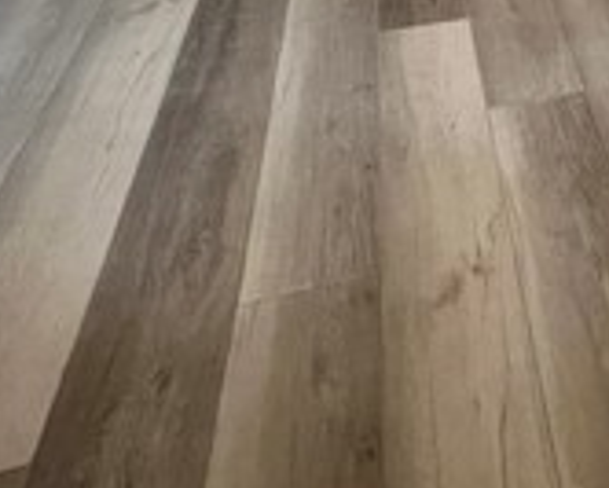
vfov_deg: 23.6
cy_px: -272
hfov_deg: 30.3
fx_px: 884
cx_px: 789
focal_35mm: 49
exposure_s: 1/120
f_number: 1.8
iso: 100
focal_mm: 1.57
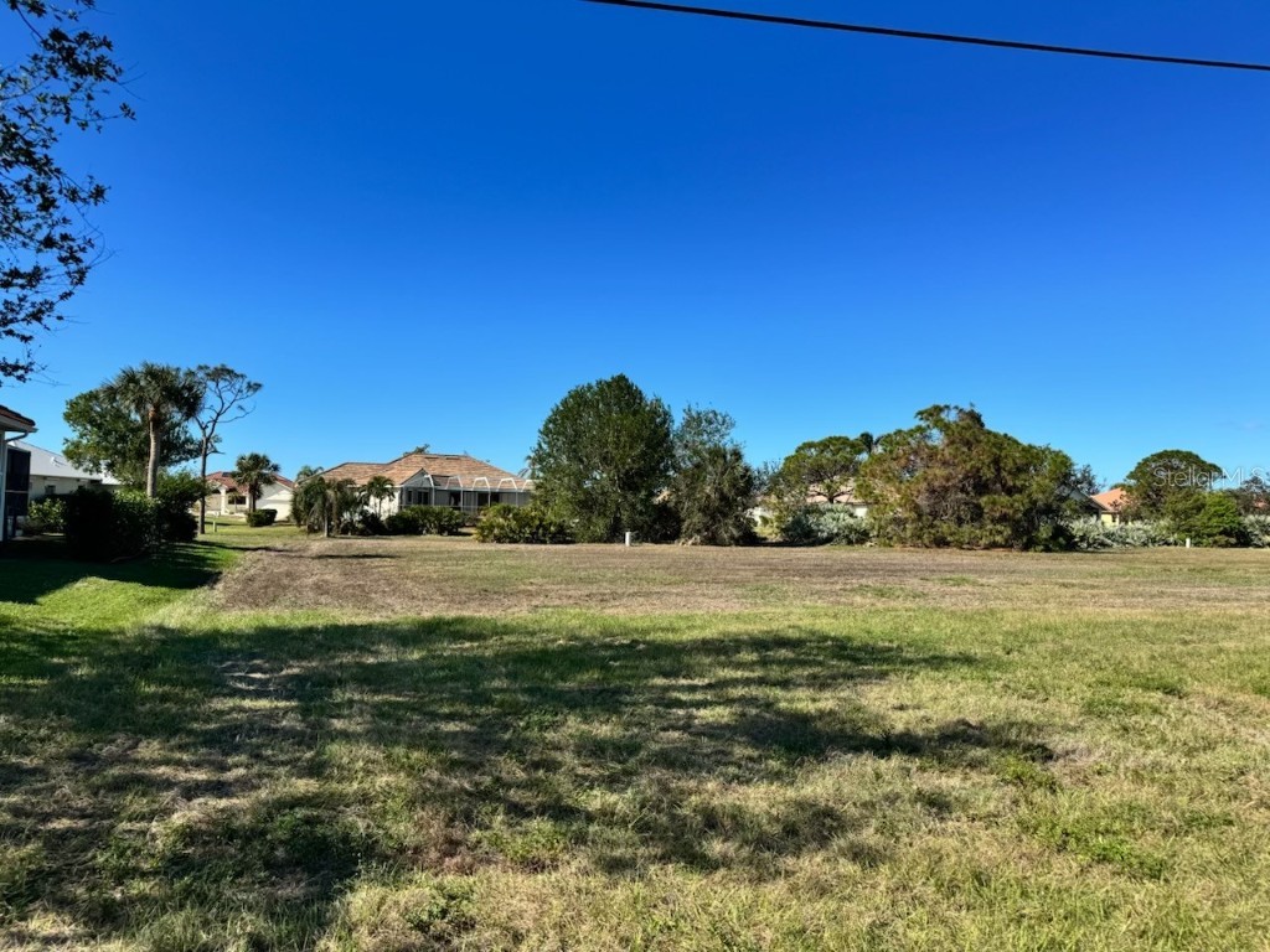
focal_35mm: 24
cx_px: 635
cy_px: 476
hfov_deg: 71.6
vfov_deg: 56.8
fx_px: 881
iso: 80
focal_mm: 6.76
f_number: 1.78
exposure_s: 1/4950
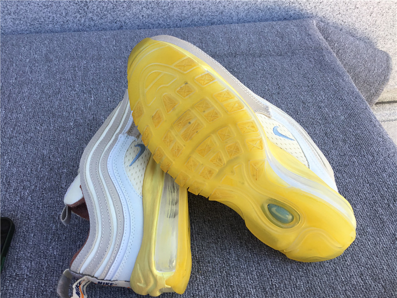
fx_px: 356
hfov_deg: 58.4
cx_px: 198
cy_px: 149
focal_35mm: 31
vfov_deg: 45.4
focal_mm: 3.3
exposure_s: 1/221
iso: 25
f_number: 2.4
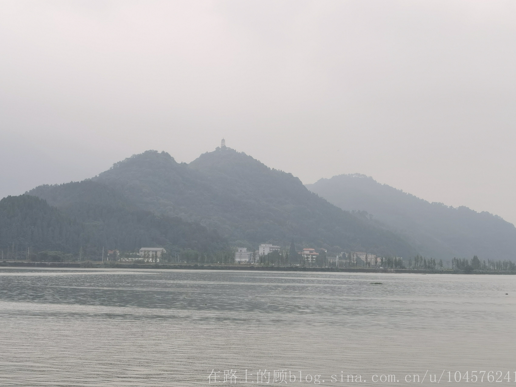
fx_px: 1133
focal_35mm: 76
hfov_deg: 25.7
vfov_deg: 19.4
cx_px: 255
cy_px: 182
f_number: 1.6
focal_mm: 5.56
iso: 50
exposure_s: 1/649
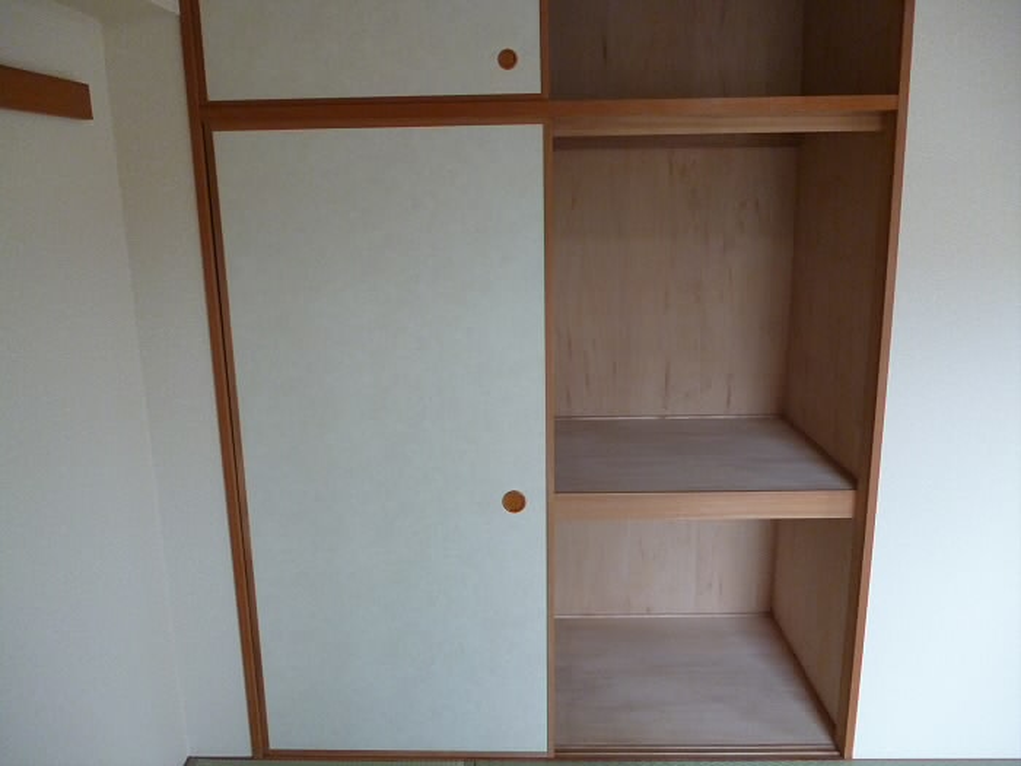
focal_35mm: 28
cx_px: 510
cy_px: 383
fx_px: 826
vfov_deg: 49.7
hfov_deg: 63.4
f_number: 3.1
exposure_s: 1/50
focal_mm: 5
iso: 400
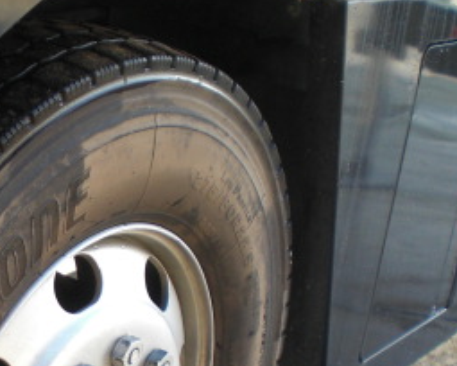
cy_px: 407
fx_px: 1258
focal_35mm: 93
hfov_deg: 20.1
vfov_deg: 16.0
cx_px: 18
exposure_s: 1/80
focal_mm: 6.3
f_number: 3.1
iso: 100
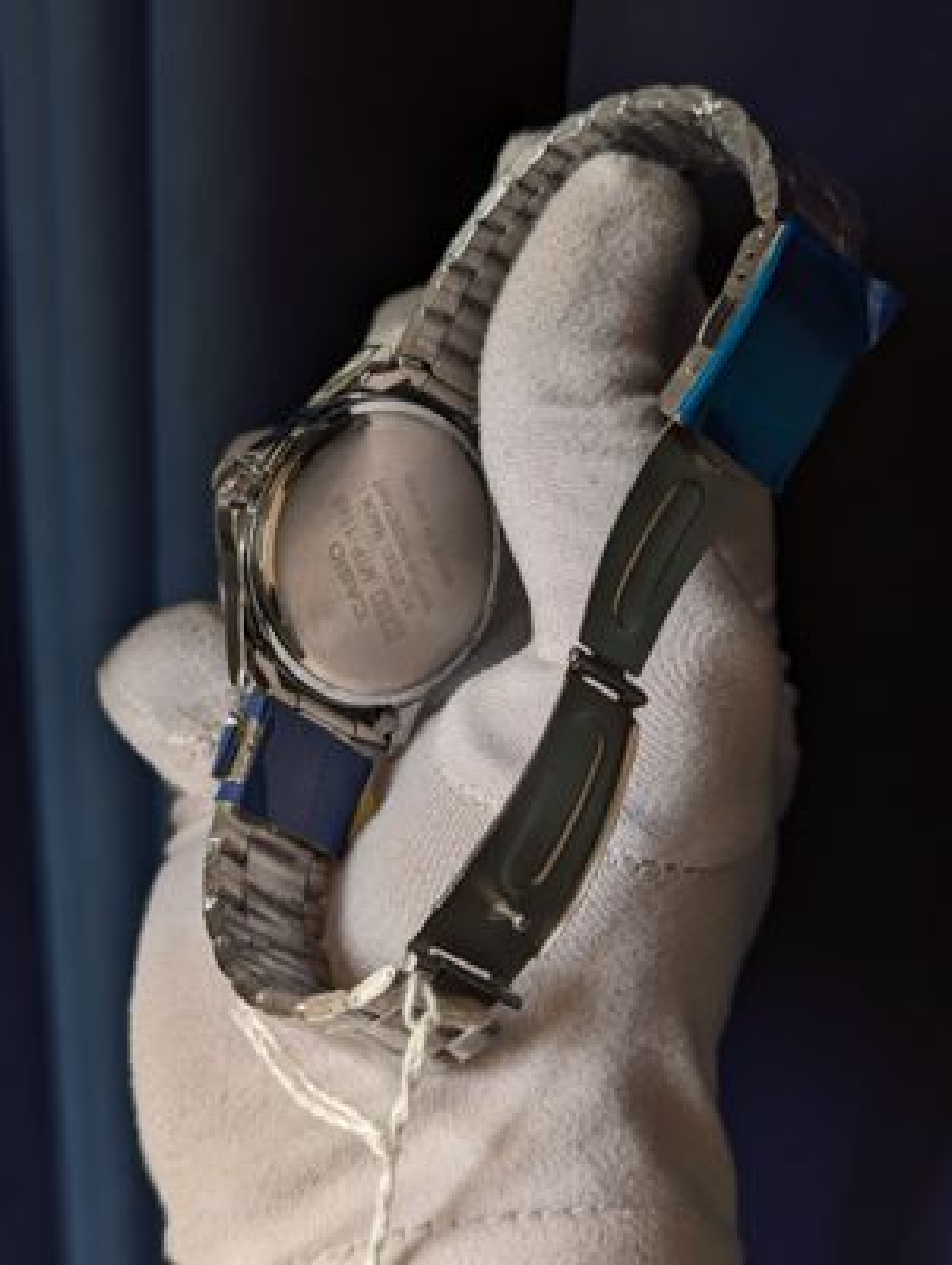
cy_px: 632
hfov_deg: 30.3
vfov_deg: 39.6
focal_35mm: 48
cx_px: 476
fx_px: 1756
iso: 47
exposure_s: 1/150
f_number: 1.85
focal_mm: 6.81
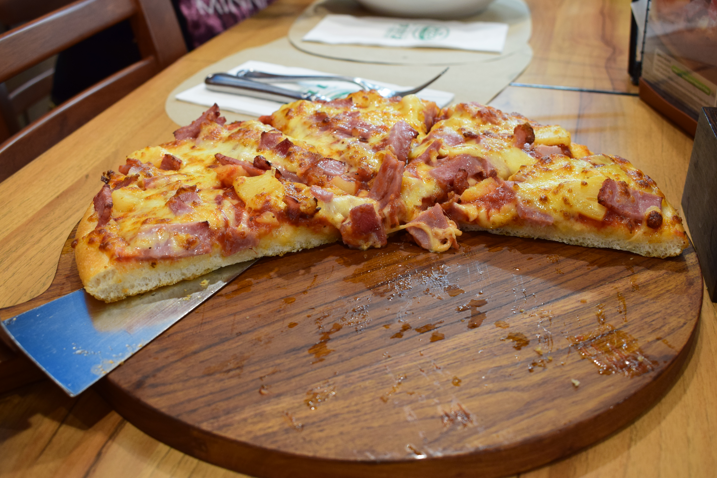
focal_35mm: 39
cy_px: 244
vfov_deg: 34.6
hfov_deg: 50.1
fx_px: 767
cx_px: 358
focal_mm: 25
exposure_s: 1/15
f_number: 6.3
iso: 900
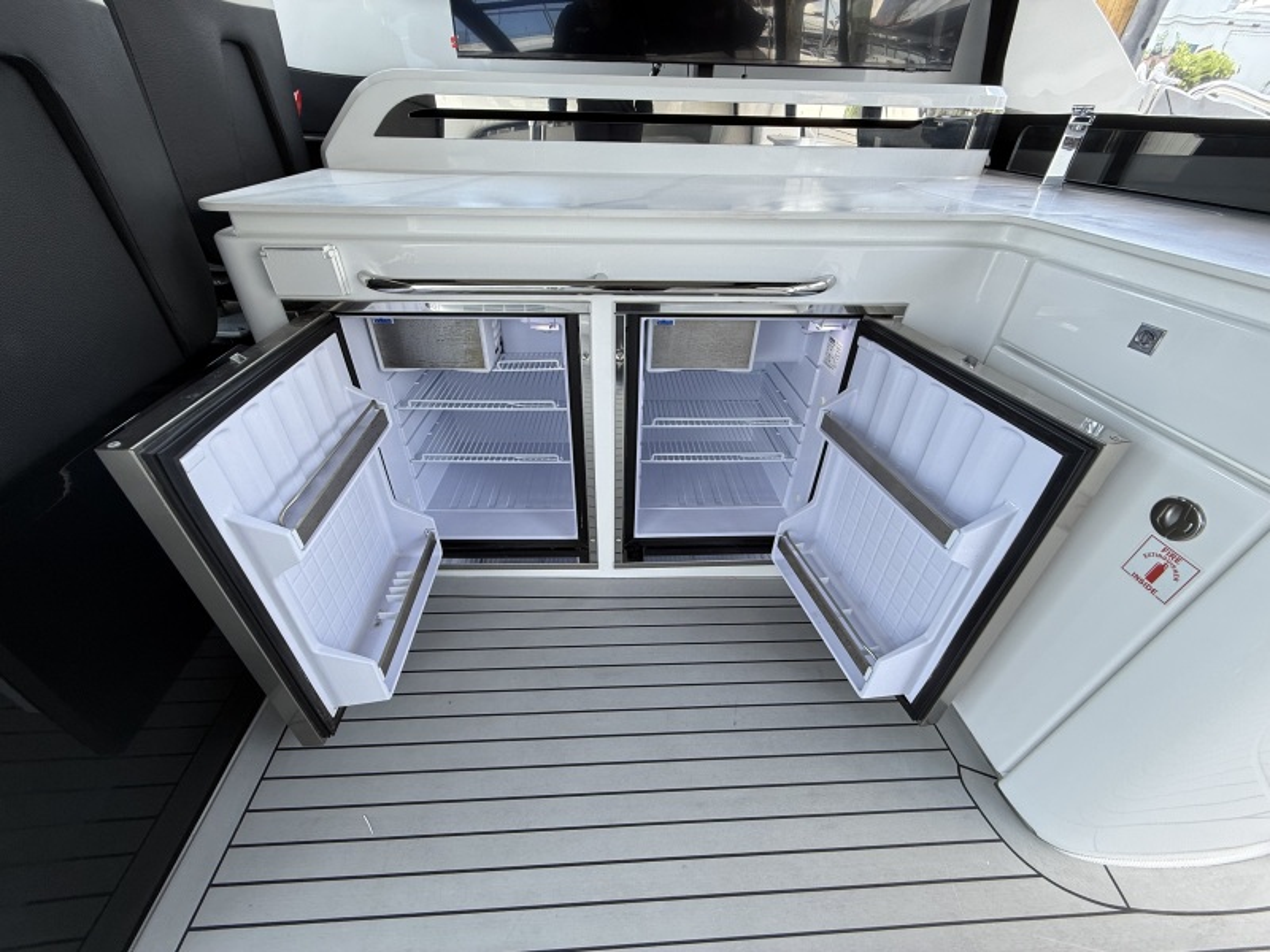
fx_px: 514
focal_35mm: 14
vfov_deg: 85.7
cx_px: 635
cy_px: 476
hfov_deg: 102.1
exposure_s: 1/99
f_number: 2.2
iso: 80
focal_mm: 2.22
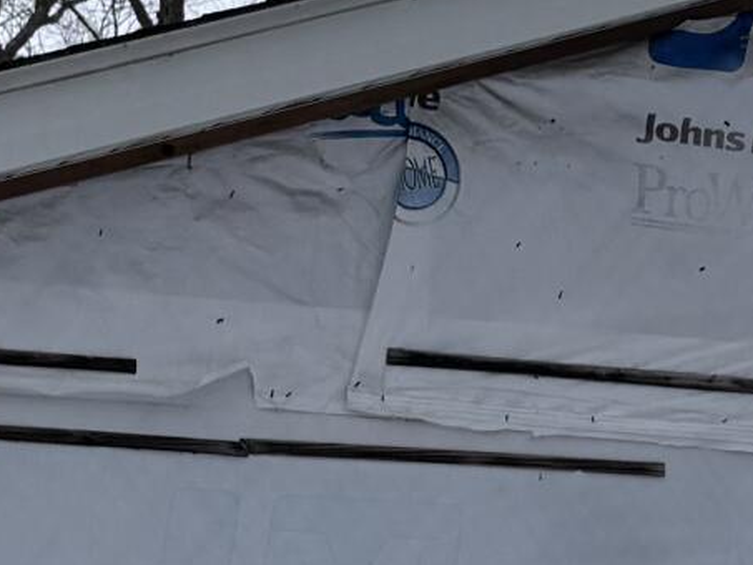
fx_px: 3460
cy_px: 500
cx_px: 293
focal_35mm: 159
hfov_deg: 12.4
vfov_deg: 9.3
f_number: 1.78
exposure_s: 1/1112
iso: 80
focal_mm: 6.76
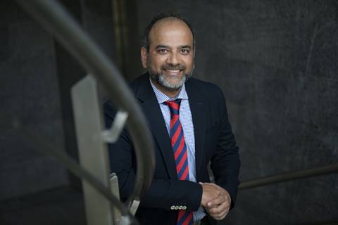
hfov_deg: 19.5
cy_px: 112
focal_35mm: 105
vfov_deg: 13.0
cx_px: 169
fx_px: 986
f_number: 2.8
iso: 200
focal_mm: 105
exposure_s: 1/100
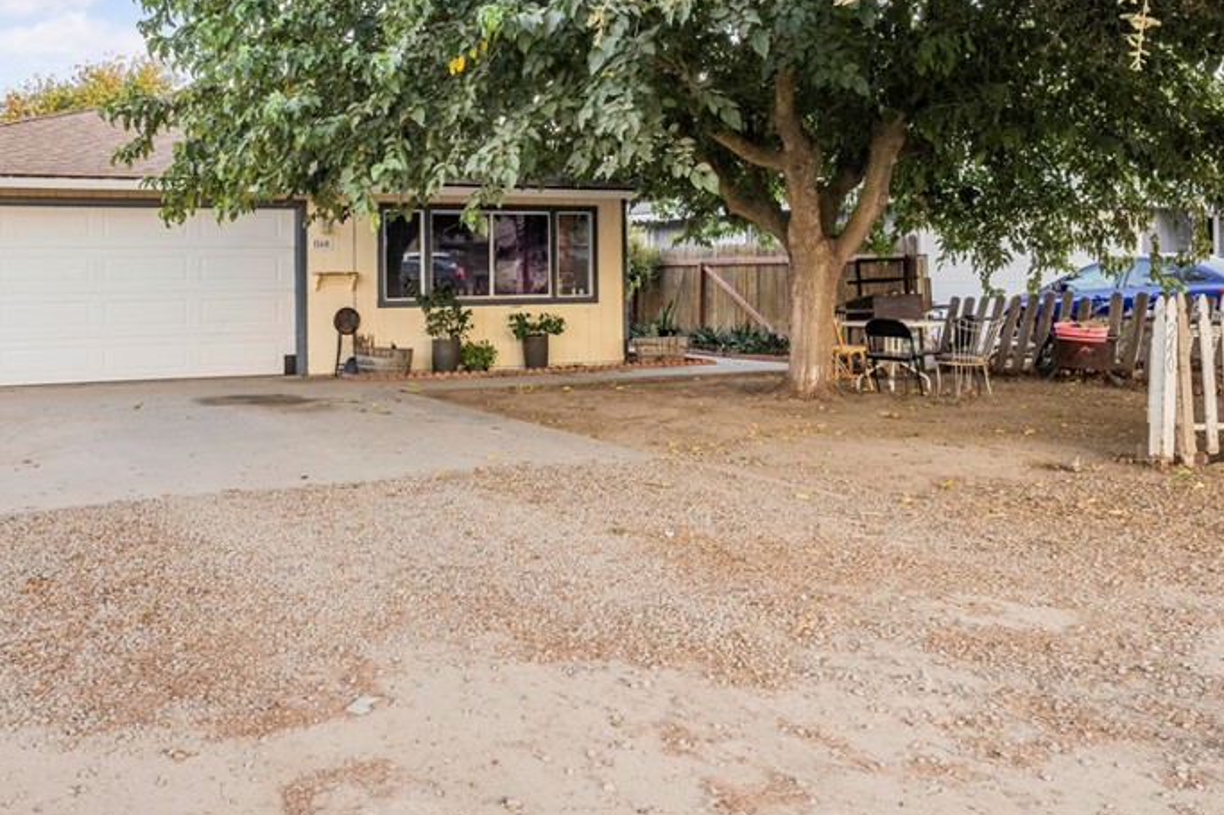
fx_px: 1224
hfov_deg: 52.6
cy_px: 261
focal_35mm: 36
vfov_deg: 36.4
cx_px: 459
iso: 1250
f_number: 8
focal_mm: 24
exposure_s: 1/60
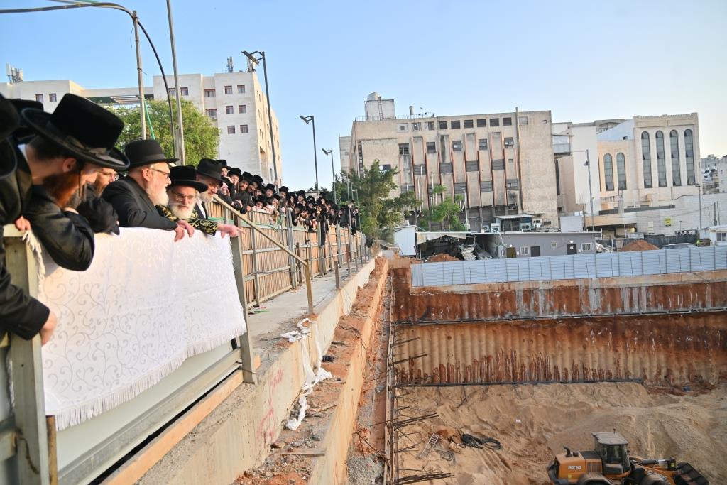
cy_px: 242
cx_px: 364
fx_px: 485
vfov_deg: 53.1
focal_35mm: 24
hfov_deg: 73.7
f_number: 4
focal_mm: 24
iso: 250
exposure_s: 1/640
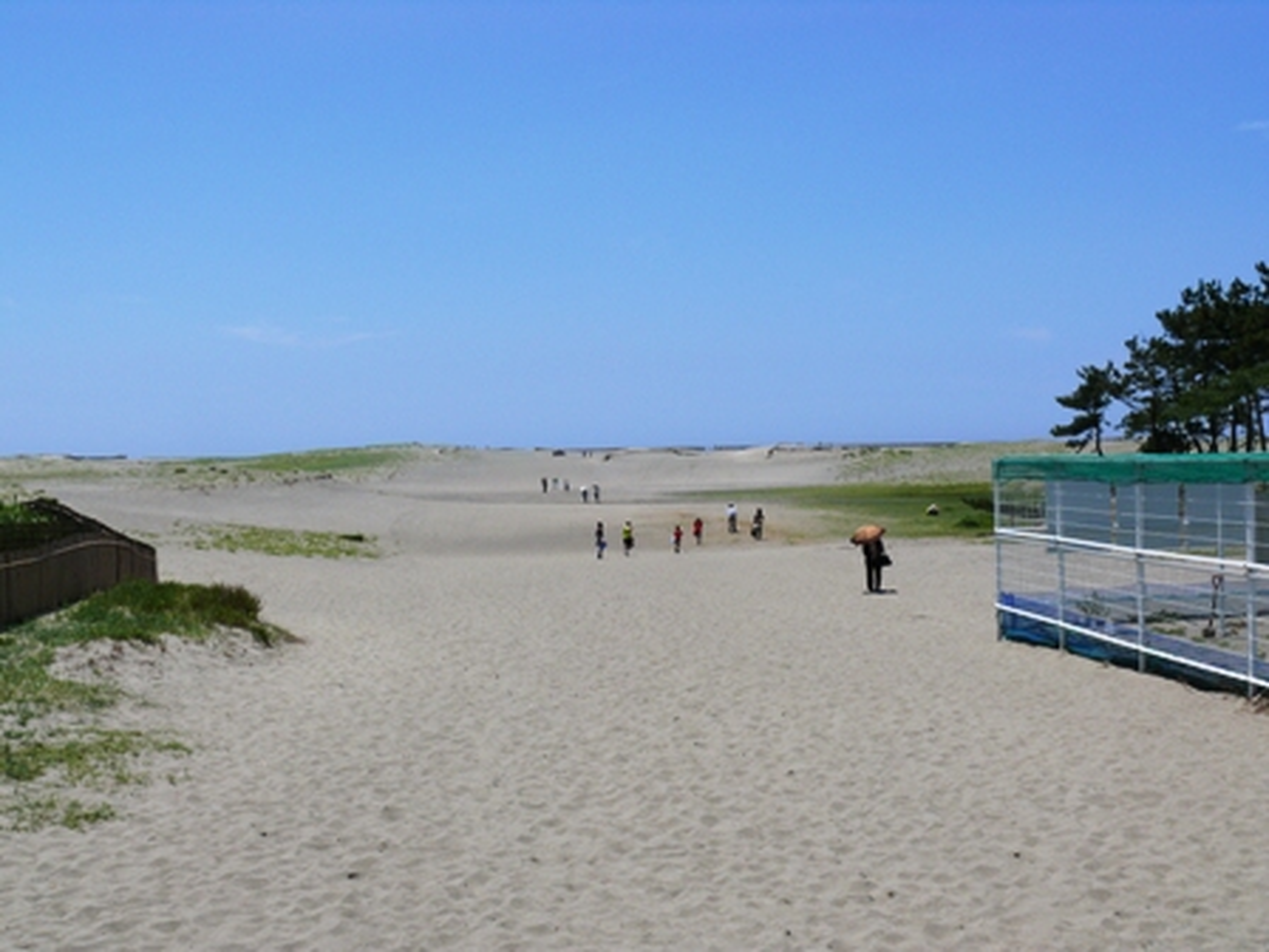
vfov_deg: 40.7
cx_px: 634
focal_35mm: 35
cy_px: 476
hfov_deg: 52.6
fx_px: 1283
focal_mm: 7.4
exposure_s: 1/640
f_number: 8
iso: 100
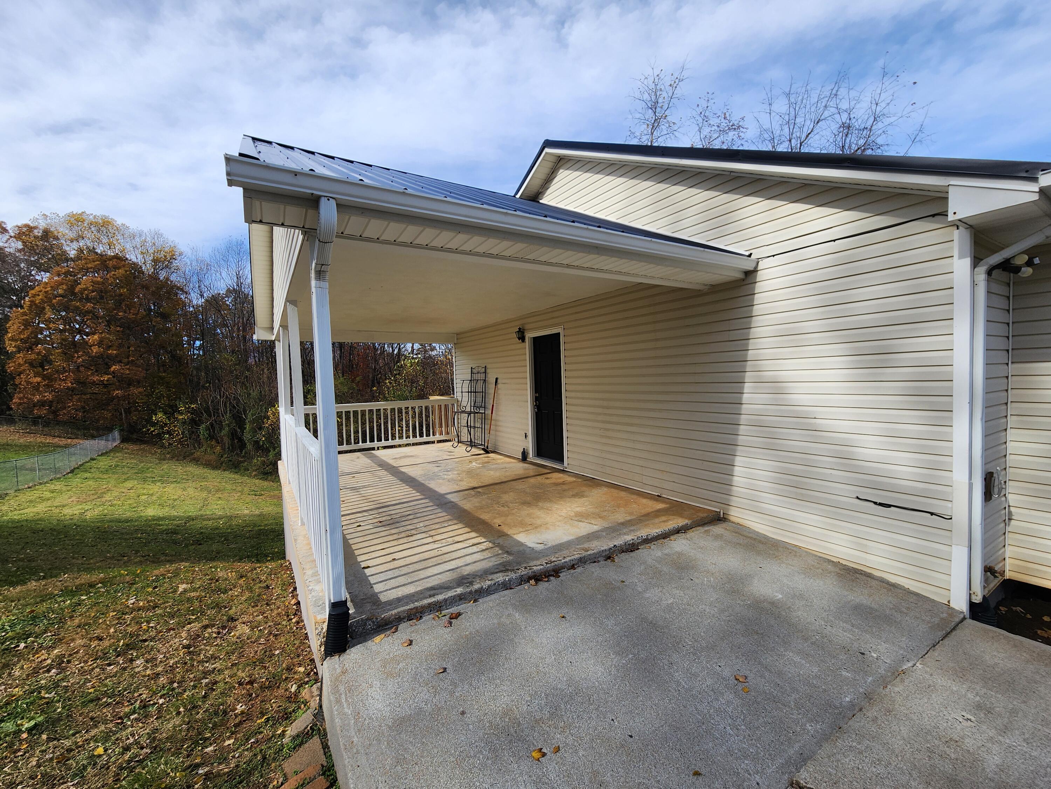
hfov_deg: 106.2
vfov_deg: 89.9
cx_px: 526
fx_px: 395
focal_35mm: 13
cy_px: 394
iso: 50
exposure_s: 1/1449
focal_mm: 2.2
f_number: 2.2
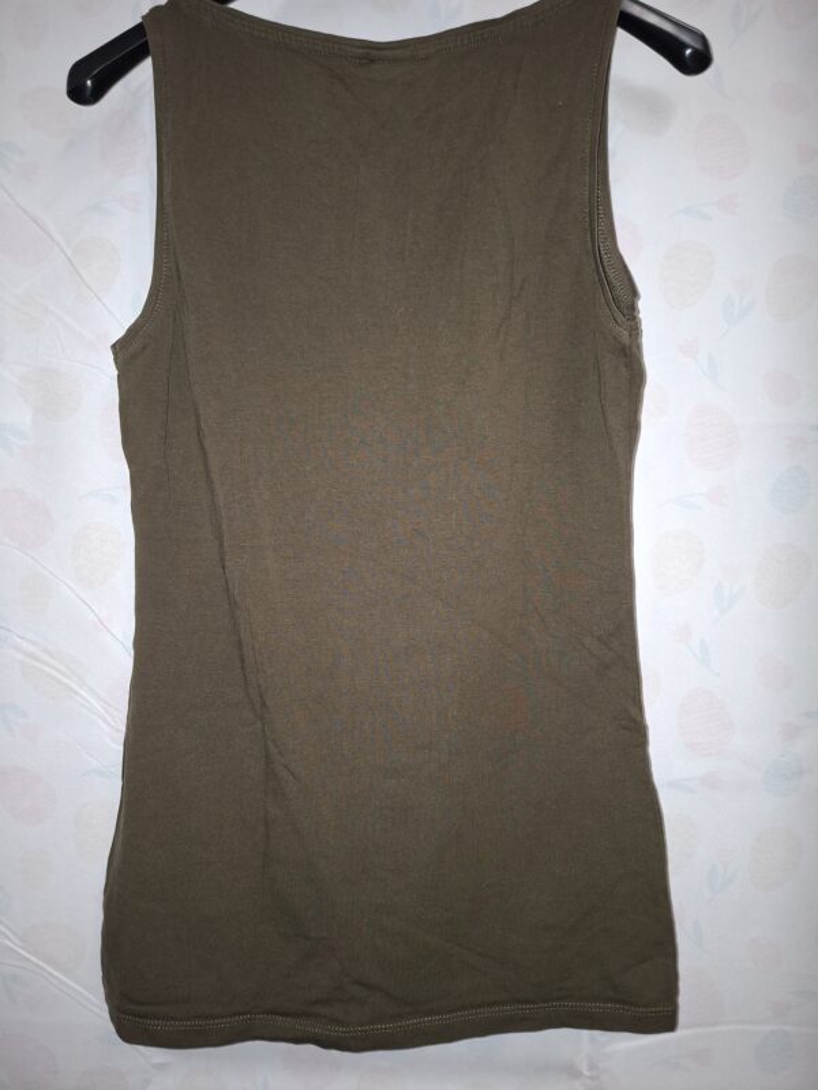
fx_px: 725
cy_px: 545
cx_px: 409
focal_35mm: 23
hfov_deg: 58.9
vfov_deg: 73.9
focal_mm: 5.54
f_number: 1.8
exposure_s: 1/50
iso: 200
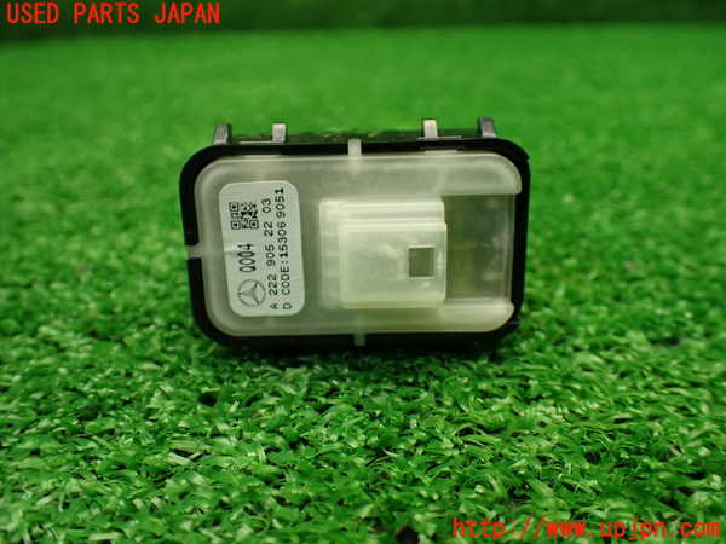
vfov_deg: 46.8
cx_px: 363
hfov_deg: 60.0
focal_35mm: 30
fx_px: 629
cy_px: 272
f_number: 2.3
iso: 400
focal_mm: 5.4
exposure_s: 1/125
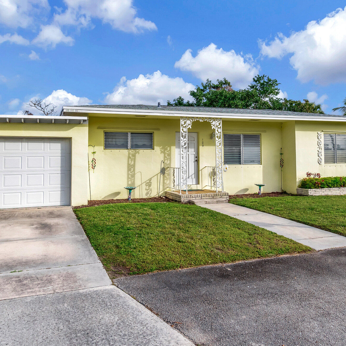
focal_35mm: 28
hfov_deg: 57.3
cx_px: 173
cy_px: 167
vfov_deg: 57.3
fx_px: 317
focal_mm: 13
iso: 500
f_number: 8
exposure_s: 1/1600
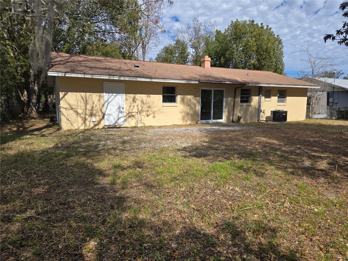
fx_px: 231
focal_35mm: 23
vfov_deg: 58.9
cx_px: 174
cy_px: 130
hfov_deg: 73.9
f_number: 1.8
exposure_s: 1/2071
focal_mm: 5.4
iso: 25
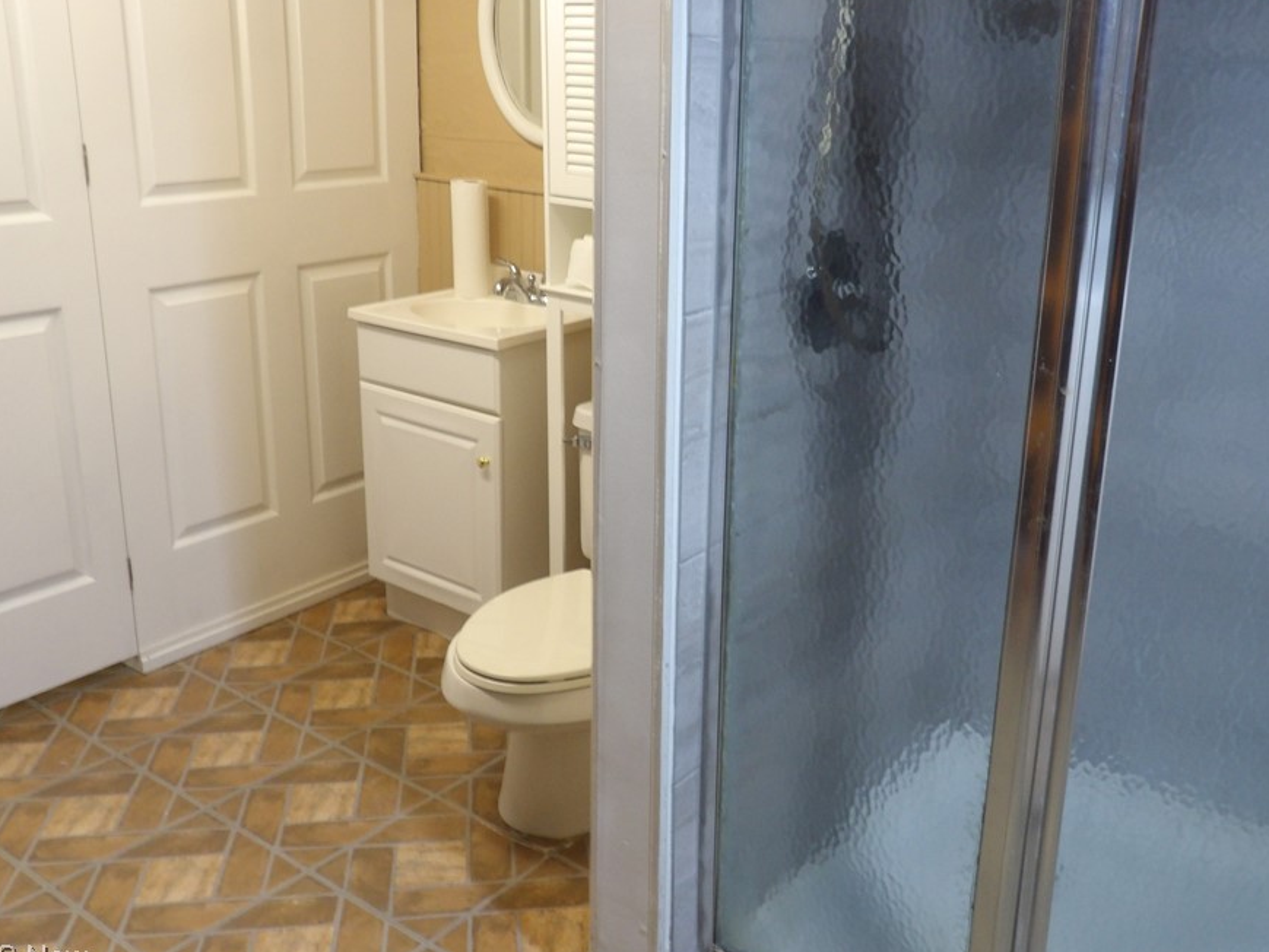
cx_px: 692
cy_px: 429
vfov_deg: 42.9
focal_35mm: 33
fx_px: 1210
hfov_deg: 55.3
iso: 224
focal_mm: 5
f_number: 3.4
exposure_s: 1/17
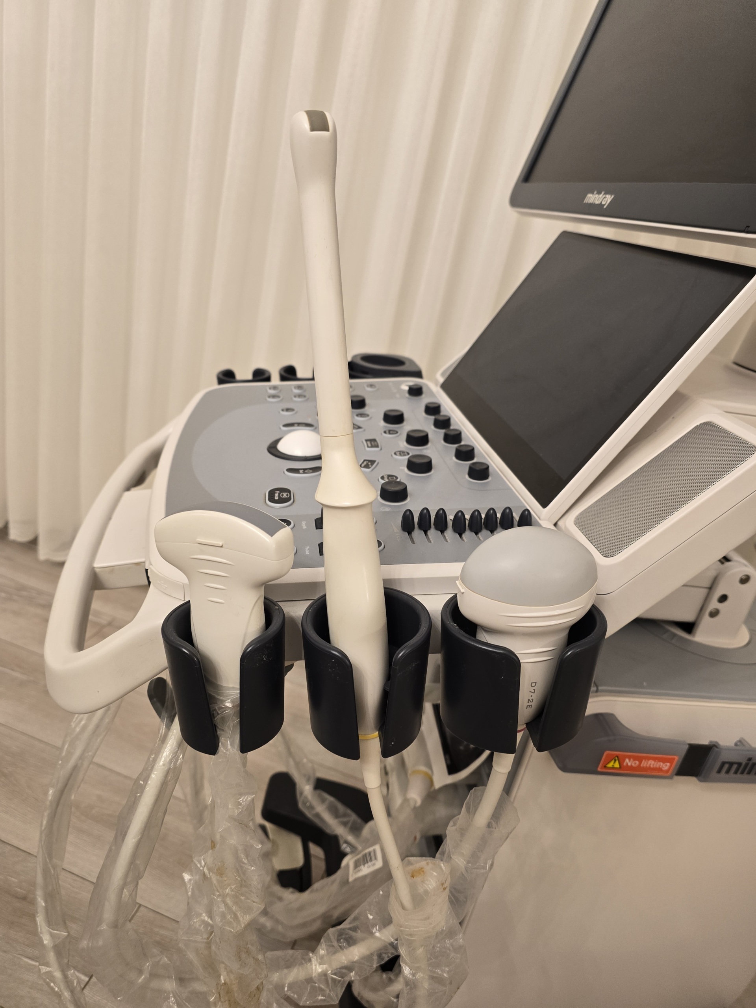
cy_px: 504
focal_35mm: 23
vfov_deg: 73.9
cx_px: 378
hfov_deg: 58.9
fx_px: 670
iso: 160
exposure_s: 1/100
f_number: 1.7
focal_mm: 6.3
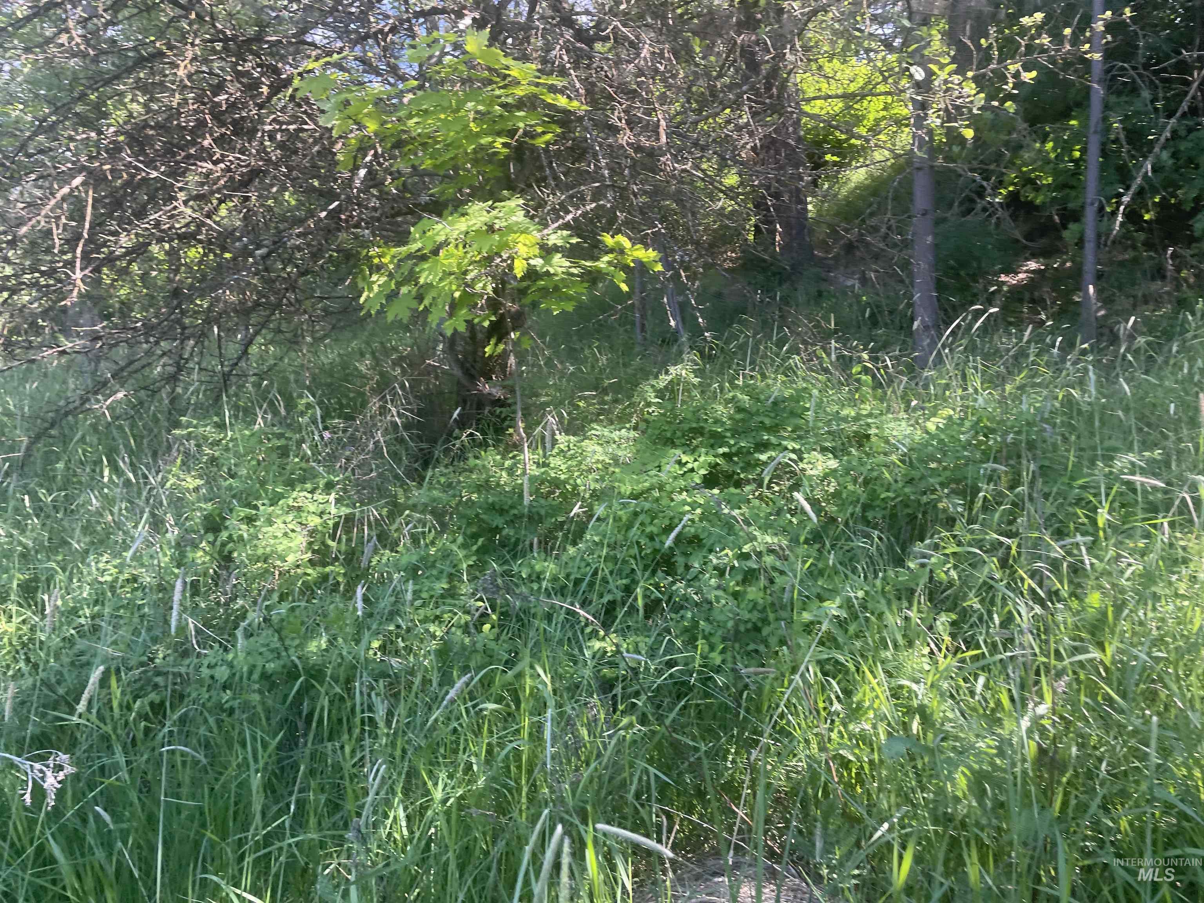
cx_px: 602
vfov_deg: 53.1
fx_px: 904
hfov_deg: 67.3
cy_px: 452
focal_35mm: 26
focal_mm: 4.2
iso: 32
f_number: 1.6
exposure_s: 1/185
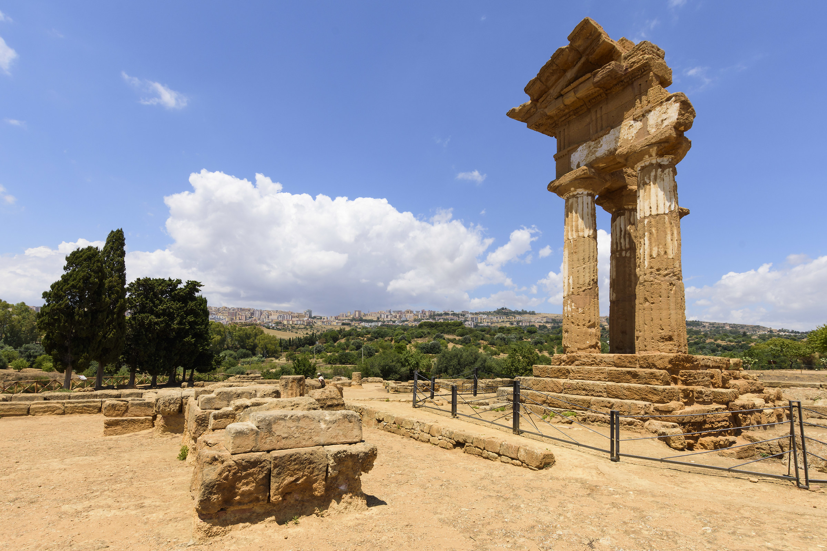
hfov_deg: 95.0
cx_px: 414
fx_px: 379
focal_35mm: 16
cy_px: 276
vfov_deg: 72.1
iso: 100
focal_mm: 11
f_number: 11
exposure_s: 1/200
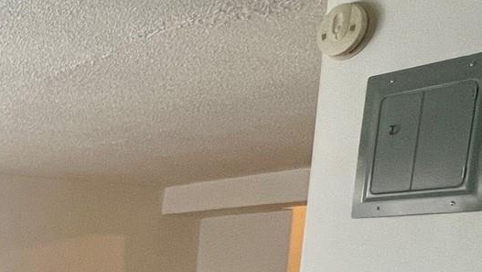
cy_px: 424
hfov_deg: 31.2
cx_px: -111
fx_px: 703
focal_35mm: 55
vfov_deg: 18.9
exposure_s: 1/120
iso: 160
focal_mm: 1.57
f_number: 1.8
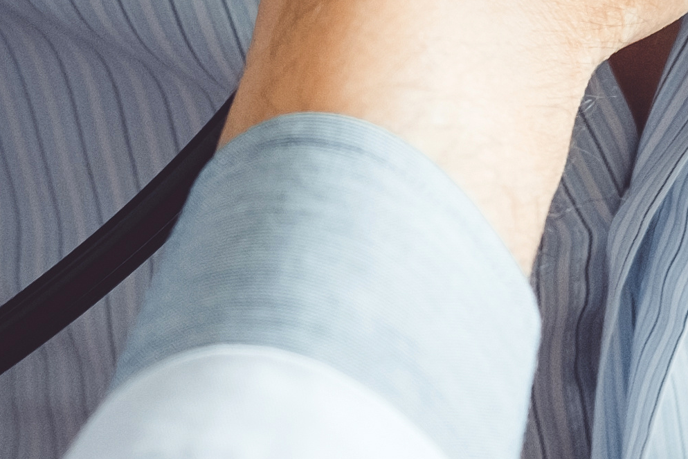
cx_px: 320
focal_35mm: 320
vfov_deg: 4.3
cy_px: -197
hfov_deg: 6.4
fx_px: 6116
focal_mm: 35
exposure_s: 1/320
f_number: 2
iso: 100
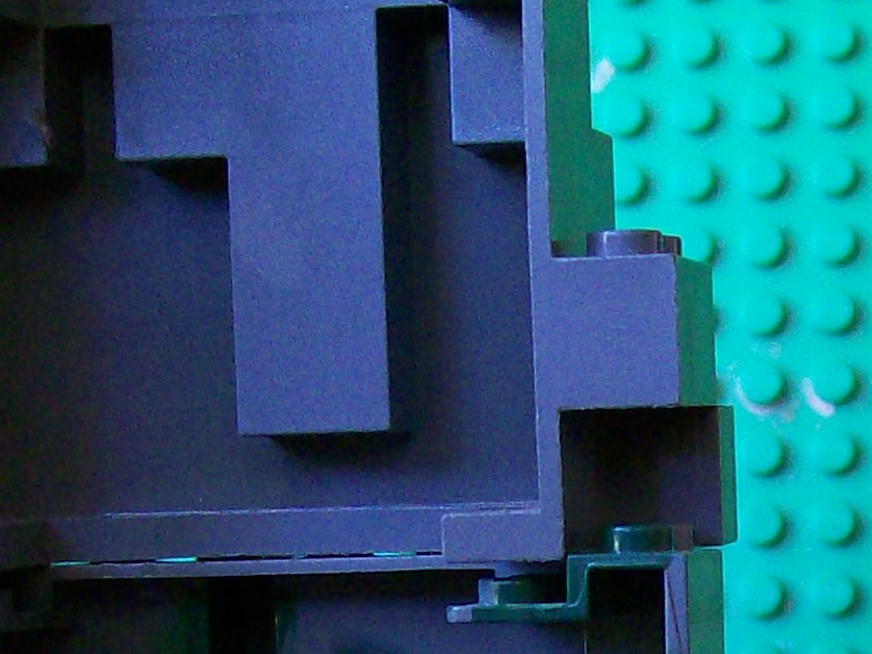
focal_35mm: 132
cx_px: 679
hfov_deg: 14.9
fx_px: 3324
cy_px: 877
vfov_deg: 10.9
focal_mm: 6
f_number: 2.7
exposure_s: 1/8
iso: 160
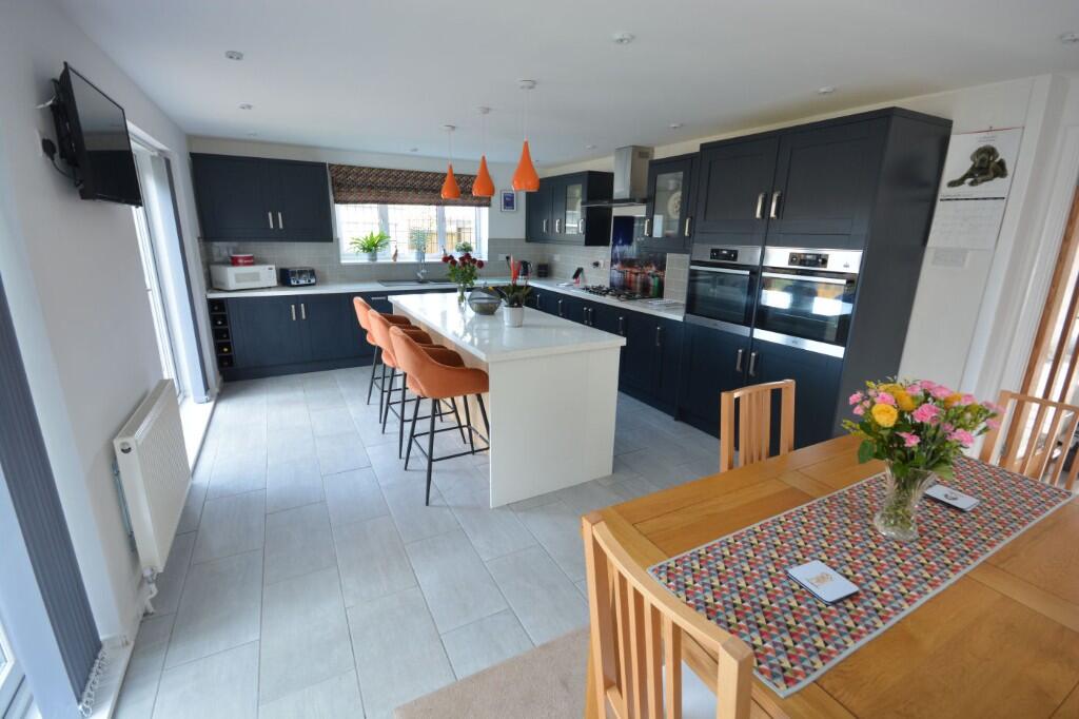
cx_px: 540
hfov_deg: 100.4
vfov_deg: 77.3
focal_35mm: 15
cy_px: 360
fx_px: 449
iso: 400
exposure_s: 1/10
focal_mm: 10
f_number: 8
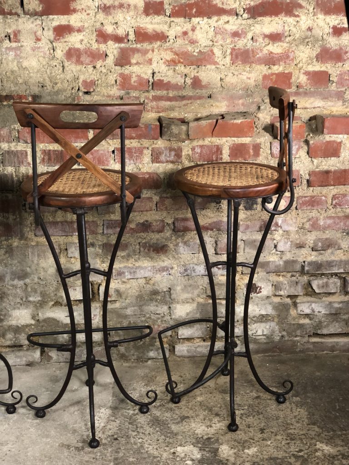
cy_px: 232
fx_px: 699
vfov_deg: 36.8
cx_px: 174
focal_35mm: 52
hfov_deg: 28.0
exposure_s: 1/33
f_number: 2.4
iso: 125
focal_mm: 6
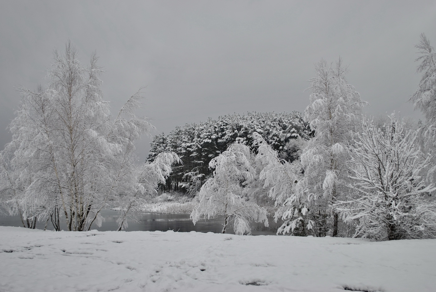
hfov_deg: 53.1
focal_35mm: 36
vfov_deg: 37.0
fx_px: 436
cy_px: 146
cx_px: 218
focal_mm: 24
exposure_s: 1/640
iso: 100
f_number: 4
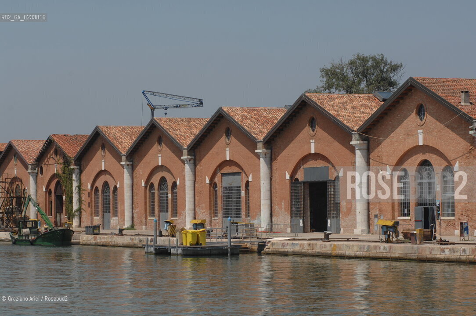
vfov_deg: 11.4
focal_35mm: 120
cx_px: 238
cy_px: 158
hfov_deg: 17.1
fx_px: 1585
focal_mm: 80
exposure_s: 1/400
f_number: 8
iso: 100
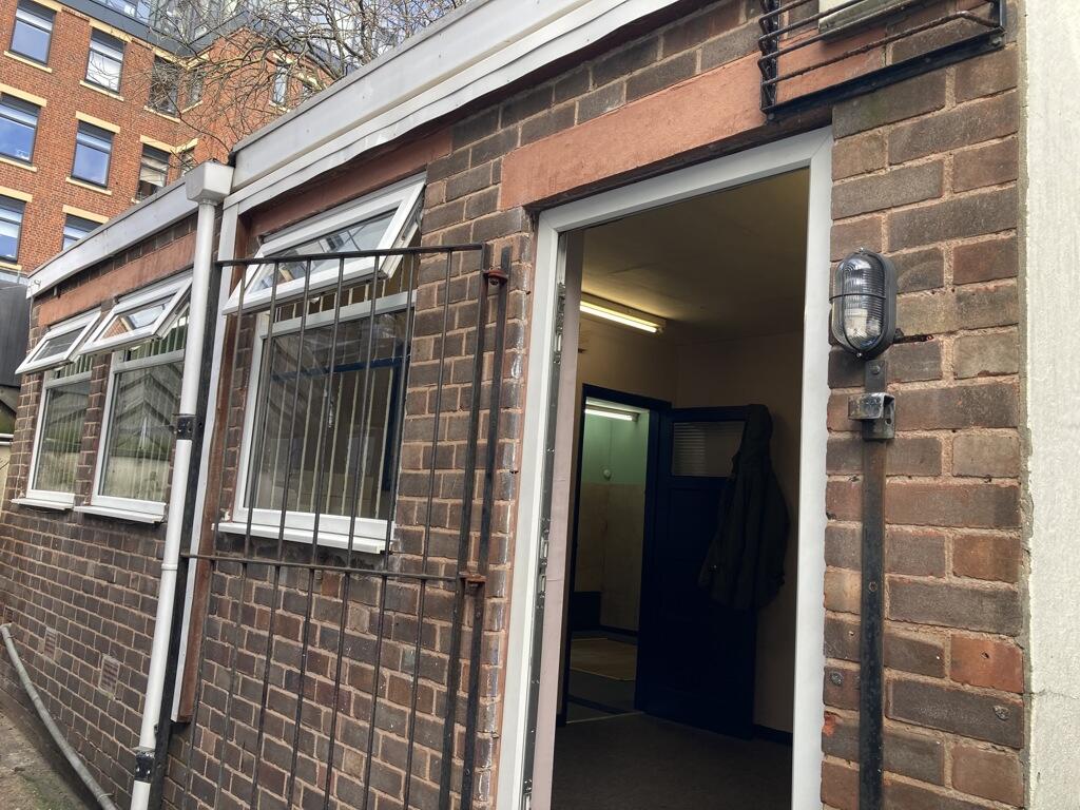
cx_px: 540
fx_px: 874
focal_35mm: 28
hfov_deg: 63.4
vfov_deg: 49.7
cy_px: 405
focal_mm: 3.99
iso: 25
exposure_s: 1/99
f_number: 1.8
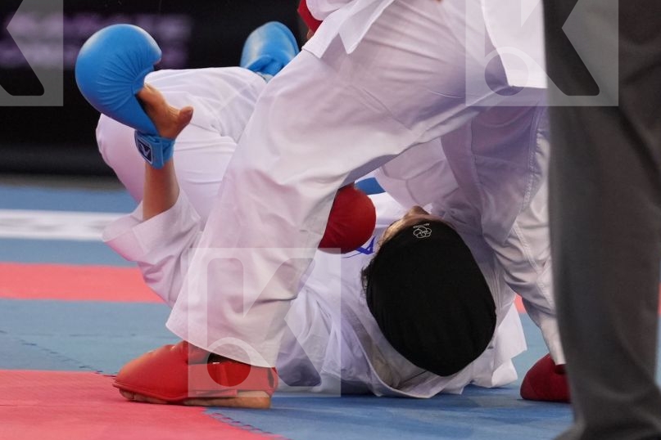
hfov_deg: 3.1
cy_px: 32
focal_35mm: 669
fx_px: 12283
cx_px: 265
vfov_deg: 2.1
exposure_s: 1/1000
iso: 2000
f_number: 2.8
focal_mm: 200
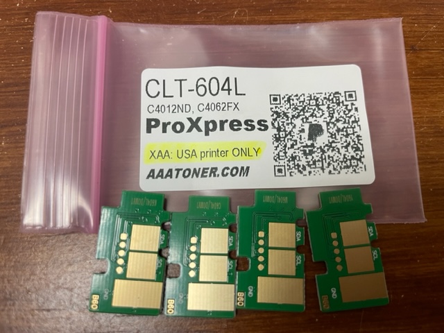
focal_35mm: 26
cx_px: 222
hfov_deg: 67.3
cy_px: 166
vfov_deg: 53.1
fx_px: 333
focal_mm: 4.2
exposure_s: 1/65
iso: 125
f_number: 1.6
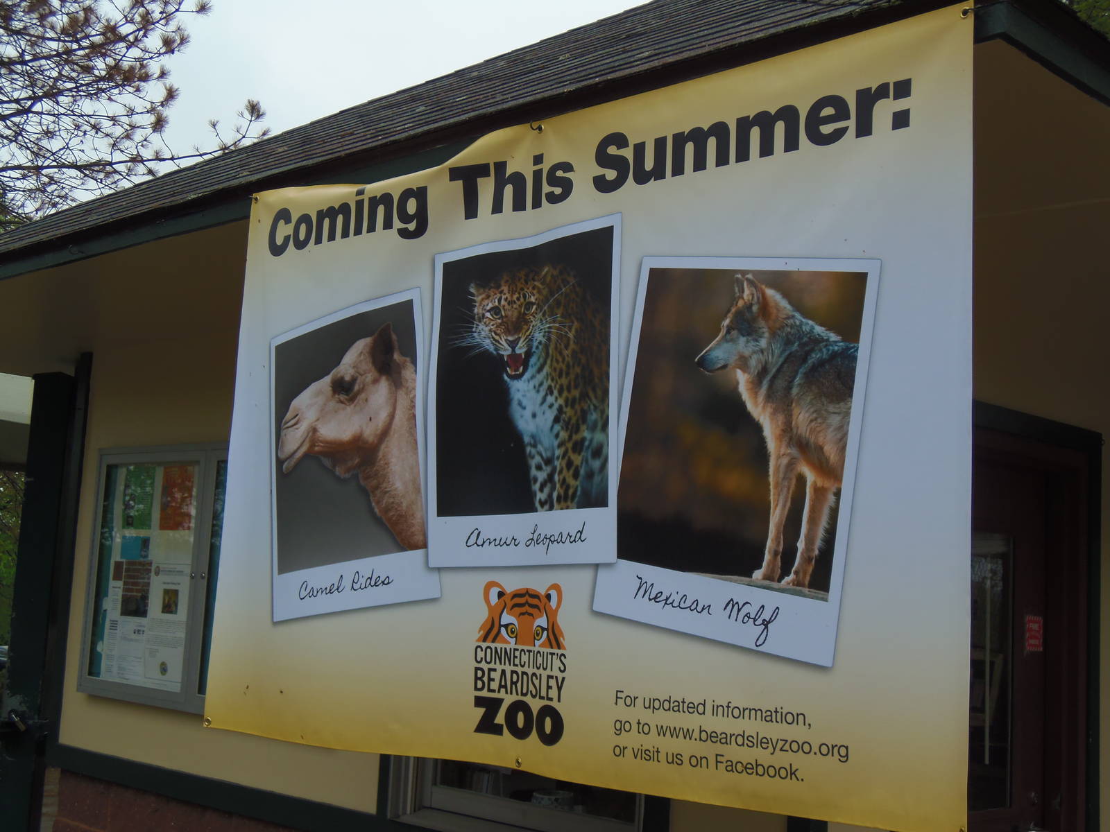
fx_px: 1347
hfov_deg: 44.8
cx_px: 555
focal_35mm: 42
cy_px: 416
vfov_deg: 34.3
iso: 64
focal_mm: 7.8
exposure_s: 1/160
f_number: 3.6
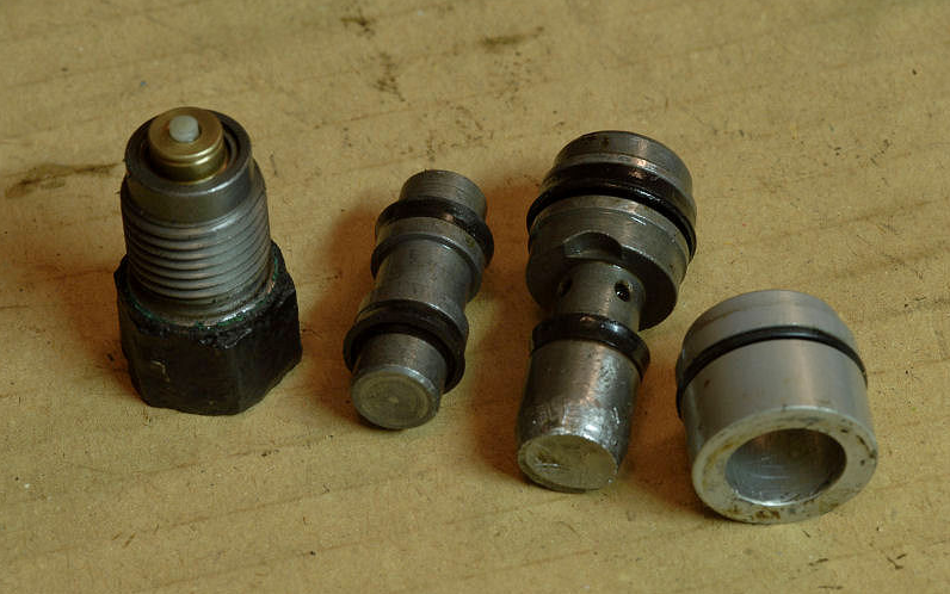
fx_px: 4183
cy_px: 297
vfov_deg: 8.1
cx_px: 475
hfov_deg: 13.0
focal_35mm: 162
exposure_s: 1.6
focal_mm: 105
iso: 200
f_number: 11
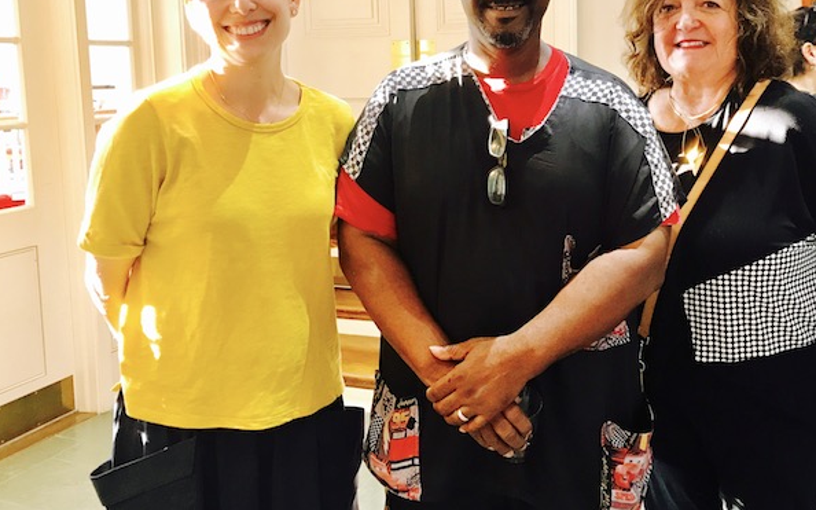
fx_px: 823
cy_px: 168
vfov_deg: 34.1
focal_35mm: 37
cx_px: 473
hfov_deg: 52.5
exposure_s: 1/15
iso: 50
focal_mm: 3.99
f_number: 1.8
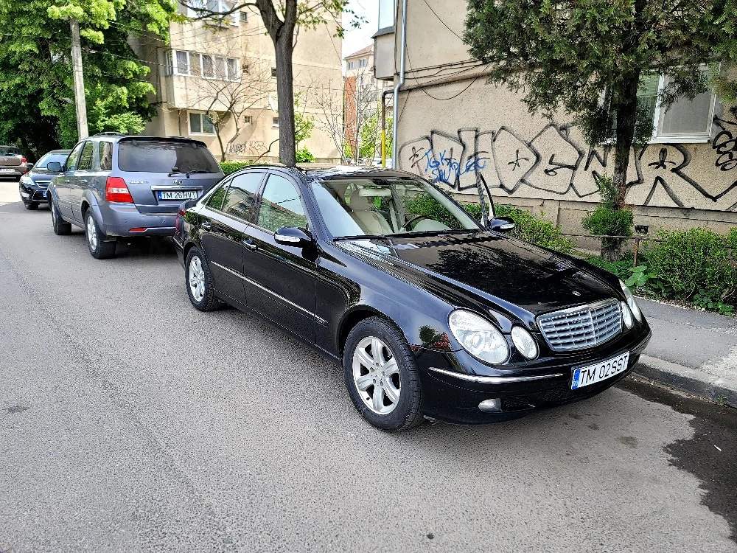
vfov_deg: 54.9
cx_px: 368
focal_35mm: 25
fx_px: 532
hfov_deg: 69.4
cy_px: 276
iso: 20
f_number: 1.8
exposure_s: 1/200
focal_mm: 7
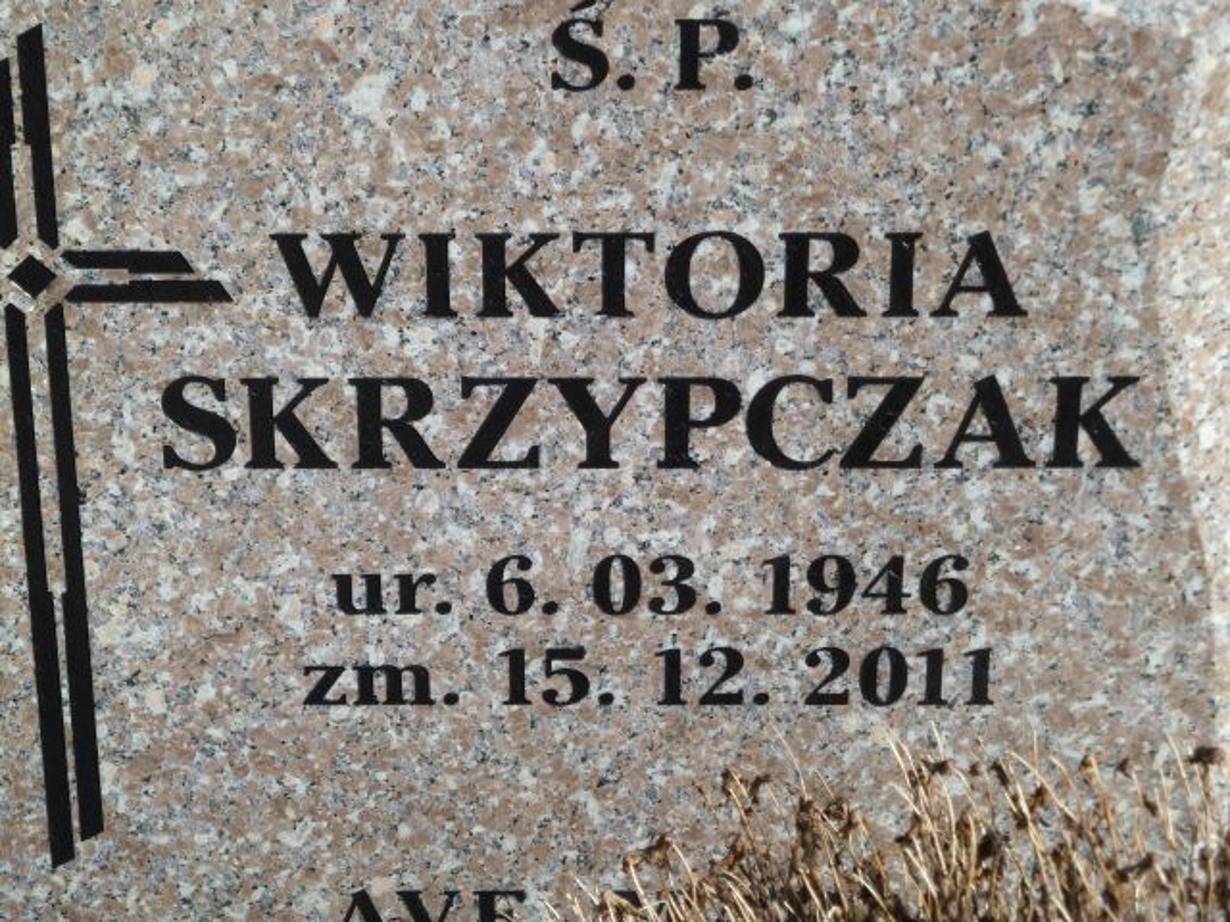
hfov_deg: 16.6
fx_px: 4228
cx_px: 615
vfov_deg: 12.5
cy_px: 461
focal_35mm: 119
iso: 80
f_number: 4.4
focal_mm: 19.5
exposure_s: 1/320
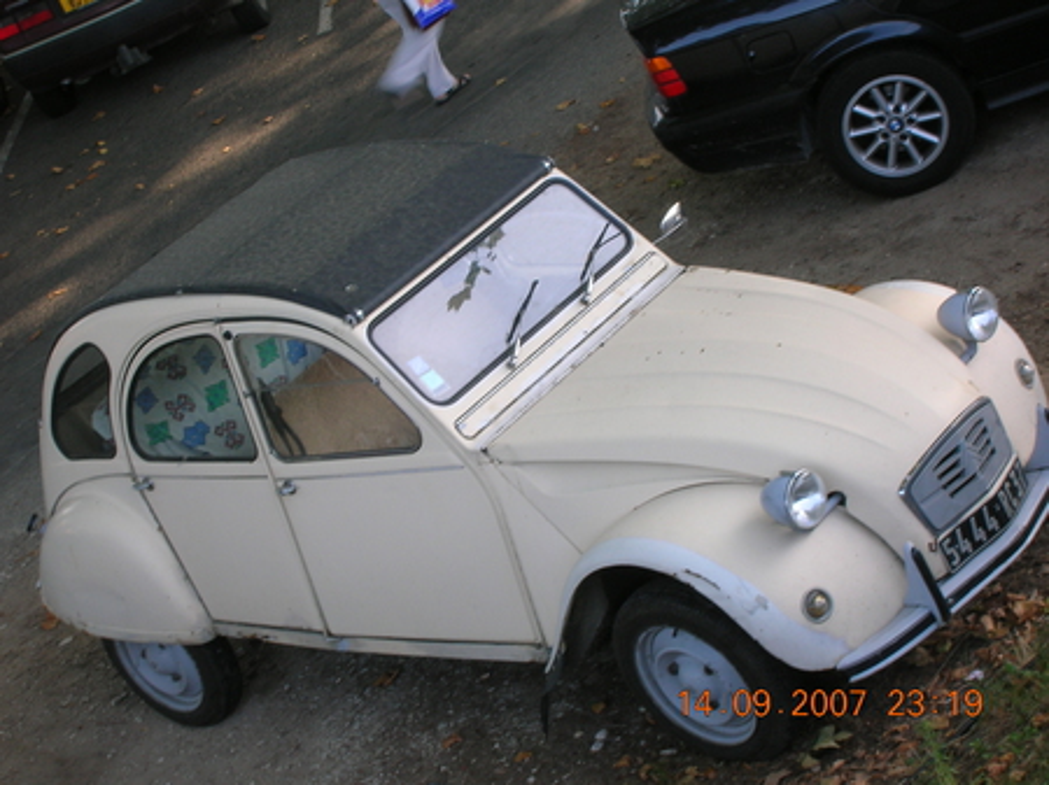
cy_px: 392
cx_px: 524
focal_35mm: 86
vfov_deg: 17.2
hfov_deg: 22.8
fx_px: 2605
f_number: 7.4
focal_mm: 14.3
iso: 50
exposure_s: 1/18.8
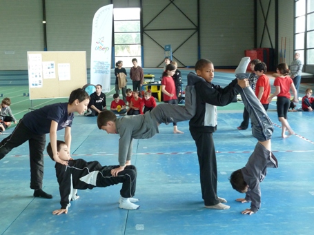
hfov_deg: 36.8
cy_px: 118
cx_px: 157
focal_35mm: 52
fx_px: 472
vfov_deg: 28.0
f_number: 3.8
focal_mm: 8.5
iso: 320
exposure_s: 1/30
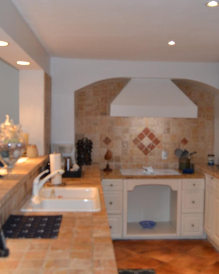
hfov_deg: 36.4
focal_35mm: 41
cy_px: 133
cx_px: 122
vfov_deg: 44.8
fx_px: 332
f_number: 3.5
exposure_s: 1/60
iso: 500
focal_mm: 18
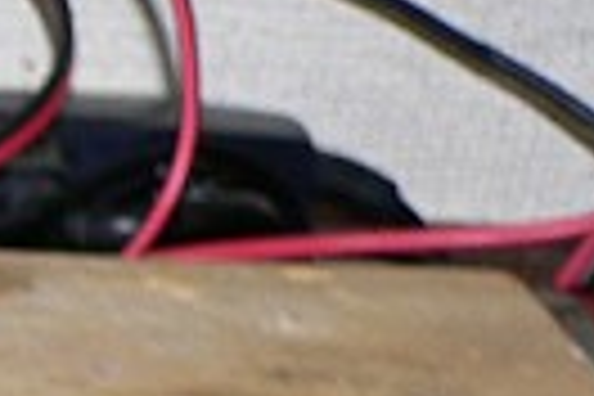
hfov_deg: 10.0
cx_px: -814
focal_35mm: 181
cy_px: 1066
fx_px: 2986
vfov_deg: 7.0
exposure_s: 1/30
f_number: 4
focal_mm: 6
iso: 100
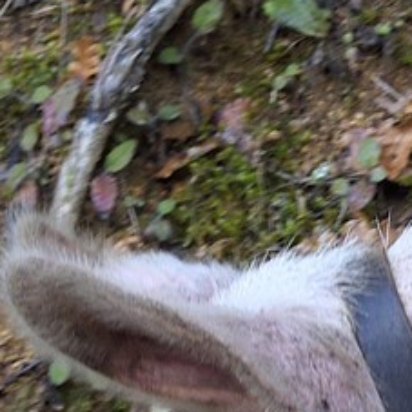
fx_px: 5642
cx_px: 1216
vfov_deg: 4.2
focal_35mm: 419
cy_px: 432
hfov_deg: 4.1
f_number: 6.3
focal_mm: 70
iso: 800
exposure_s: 1/250
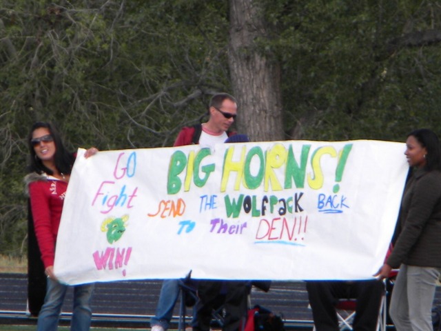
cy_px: 166
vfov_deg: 3.6
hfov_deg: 4.8
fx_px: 5274
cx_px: 220
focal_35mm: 414
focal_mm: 75
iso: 80
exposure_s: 1/164
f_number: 5.4
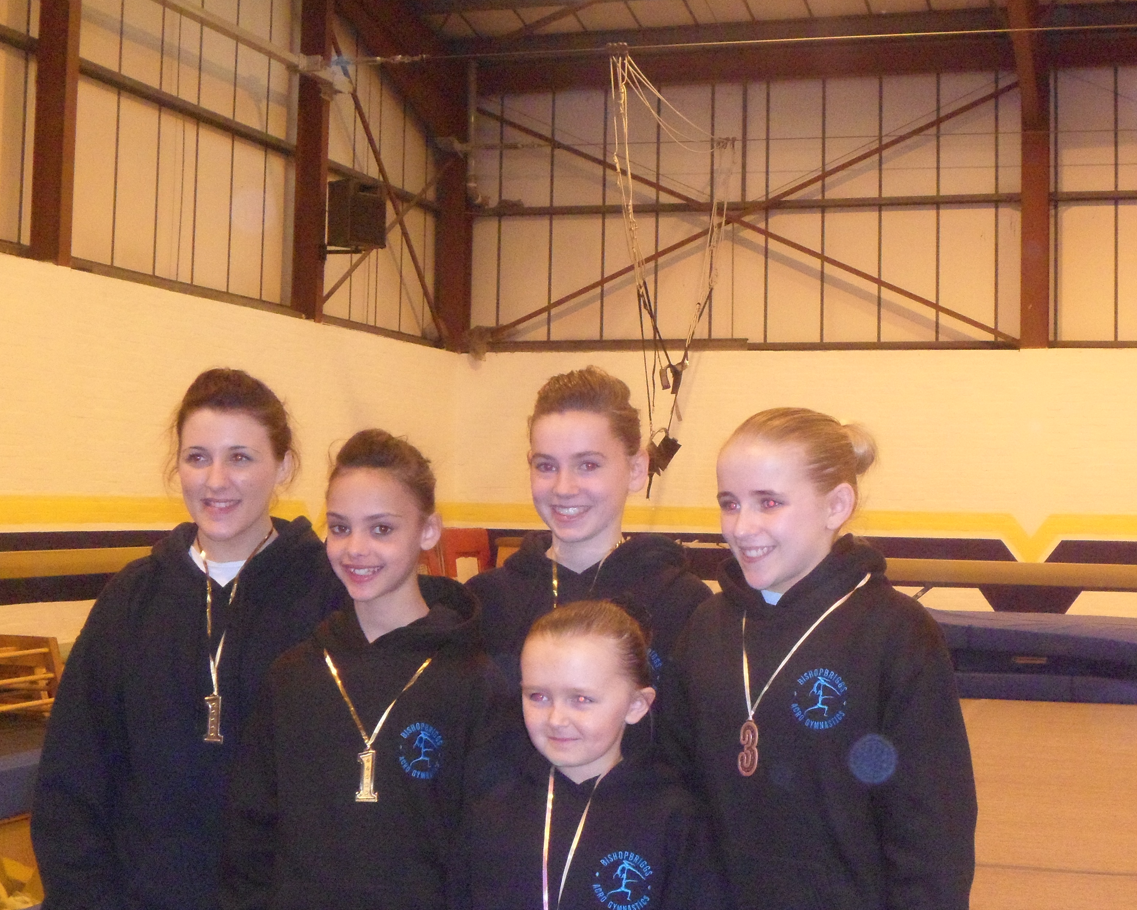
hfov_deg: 34.1
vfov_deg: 27.6
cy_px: 470
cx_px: 602
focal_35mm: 55
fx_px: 1851
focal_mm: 7.8
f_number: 4.5
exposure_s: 1/45
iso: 640
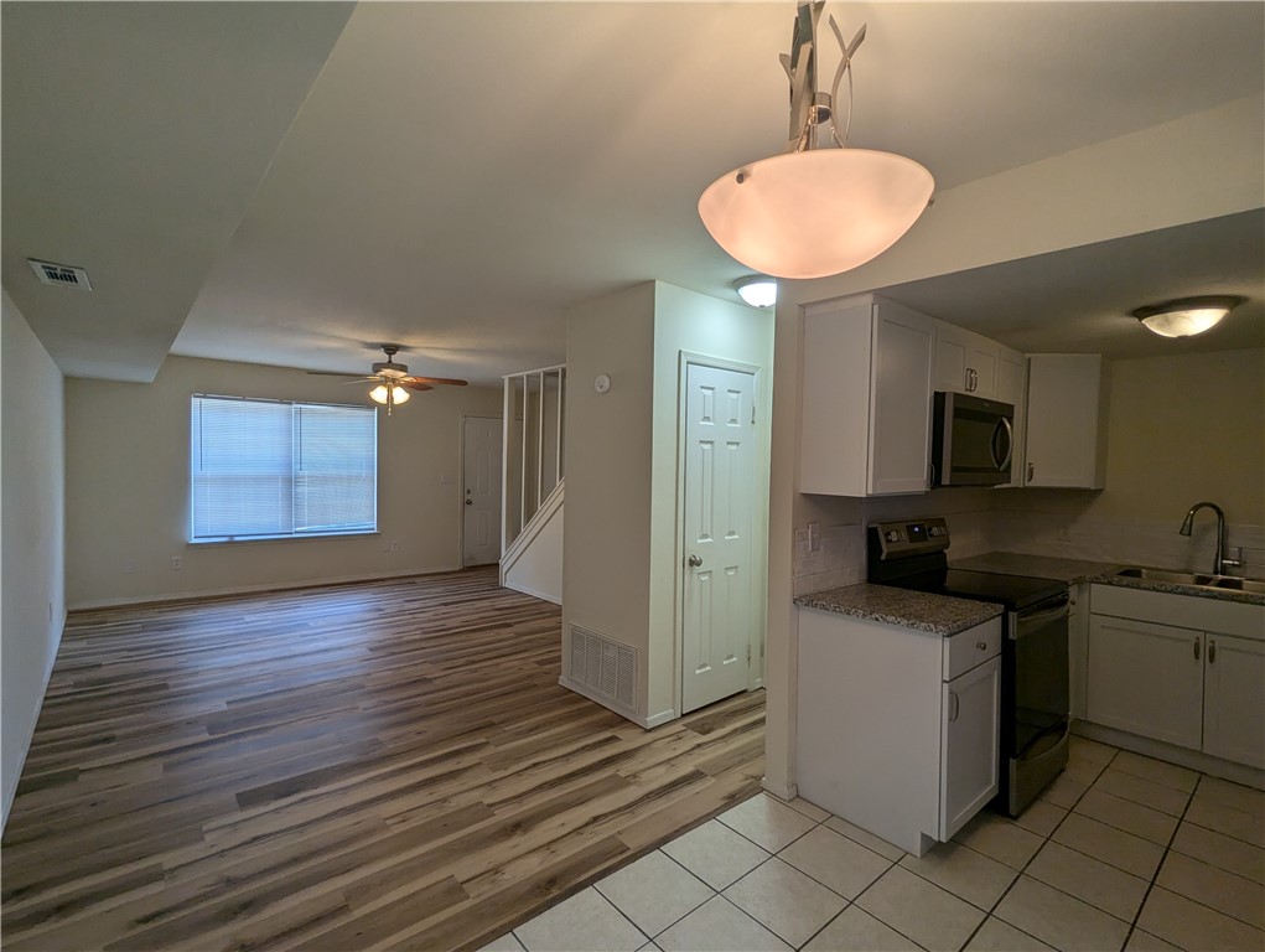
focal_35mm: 16
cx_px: 632
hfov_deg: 94.4
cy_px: 476
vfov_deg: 78.2
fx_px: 585
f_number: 2.2
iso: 45
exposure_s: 1/120
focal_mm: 2.35
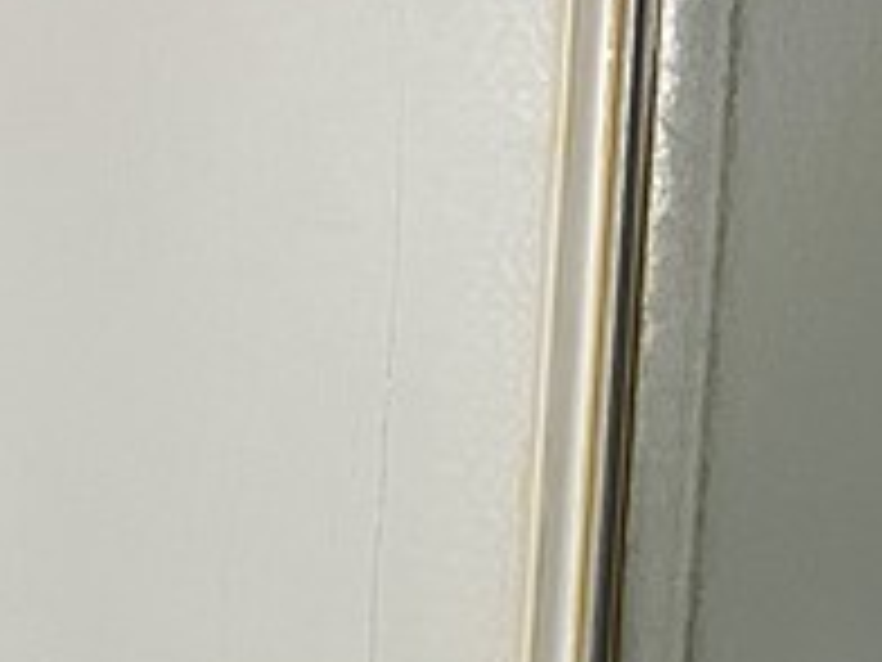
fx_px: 3465
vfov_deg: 10.4
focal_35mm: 136
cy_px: 1090
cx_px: 63
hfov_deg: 14.3
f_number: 1.5
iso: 160
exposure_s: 1/60
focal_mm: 5.7
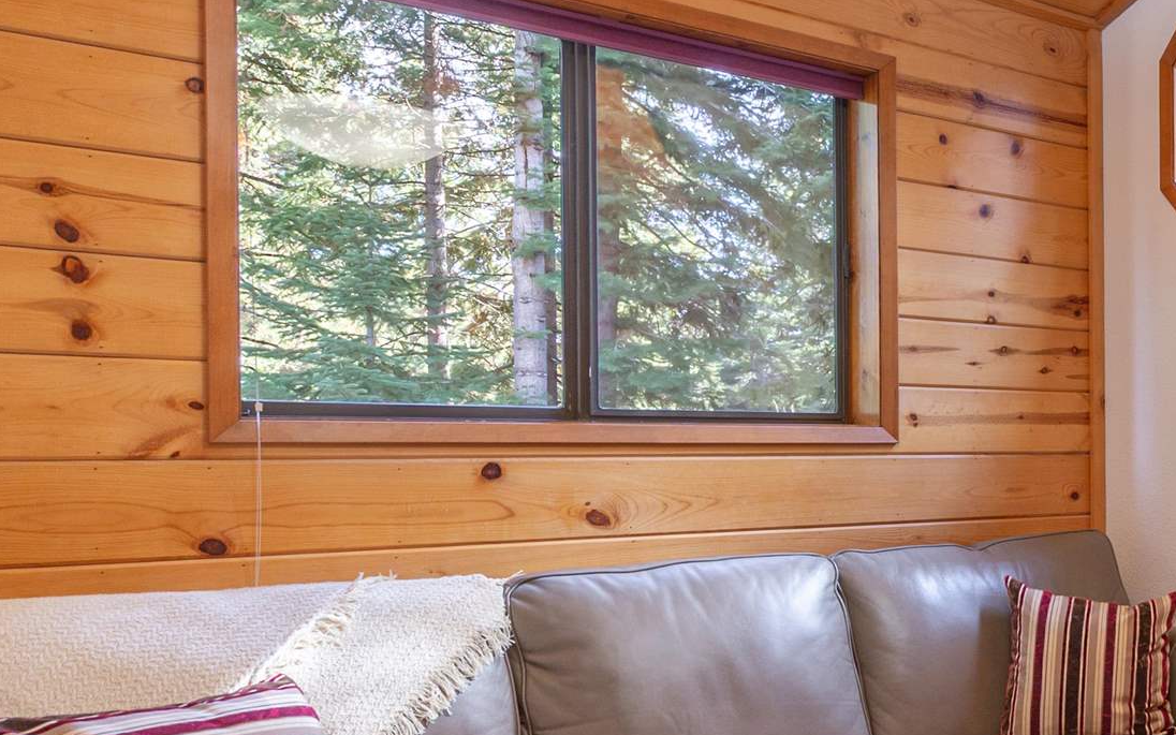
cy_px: 477
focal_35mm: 40
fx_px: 1282
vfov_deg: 31.8
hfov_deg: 37.6
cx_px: 1402
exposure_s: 1/8
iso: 50
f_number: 8
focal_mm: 14
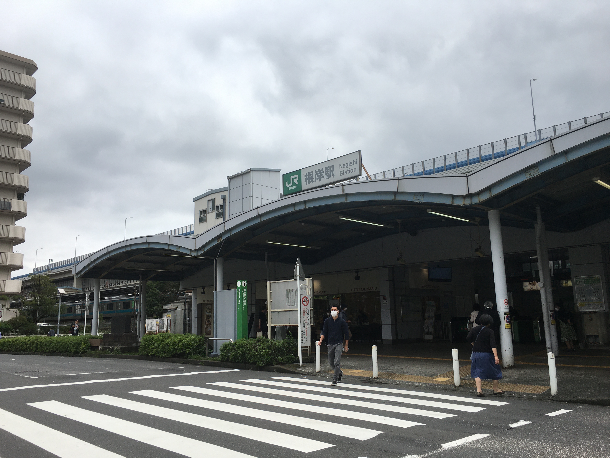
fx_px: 511
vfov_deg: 48.2
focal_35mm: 29
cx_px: 305
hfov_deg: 61.7
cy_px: 229
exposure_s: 1/1603
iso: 25
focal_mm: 4.15
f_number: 2.2
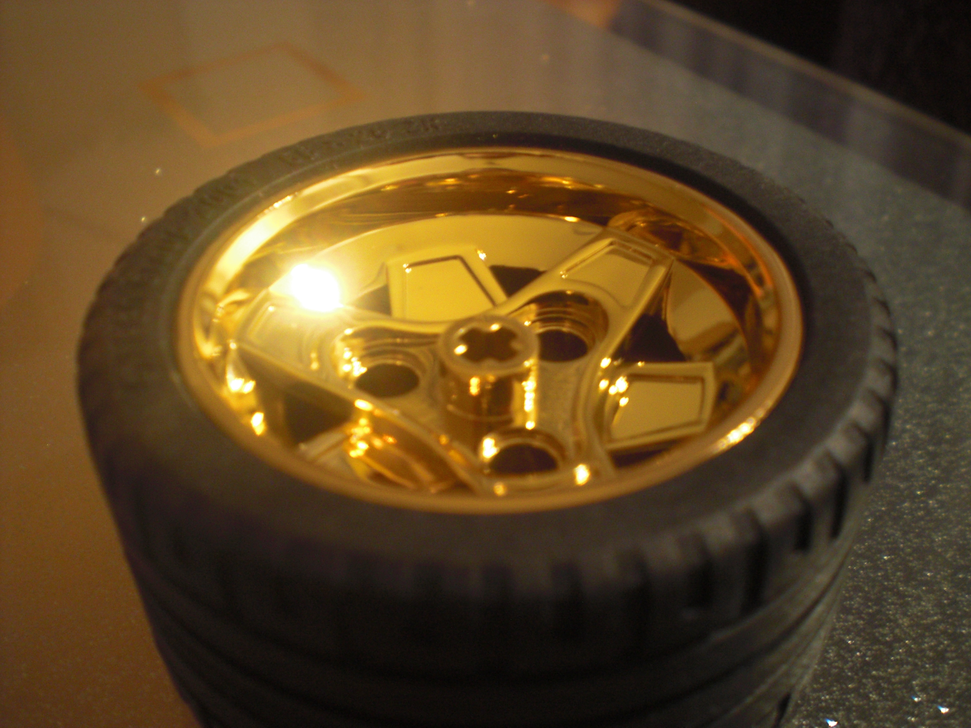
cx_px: 486
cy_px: 364
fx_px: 1066
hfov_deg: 49.0
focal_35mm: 38
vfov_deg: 37.7
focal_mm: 6.3
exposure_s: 1/2
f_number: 3.1
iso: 200
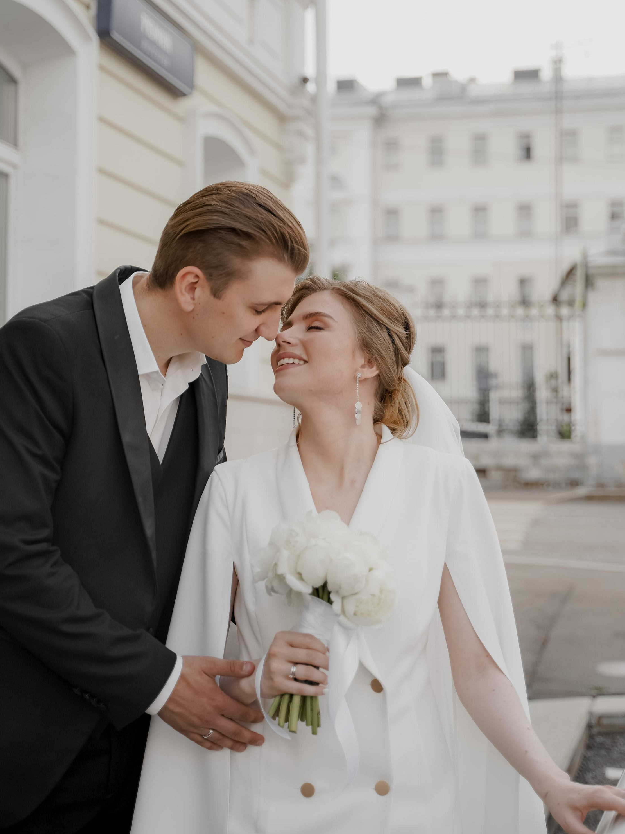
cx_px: 349
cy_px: 333
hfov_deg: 24.0
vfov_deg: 31.6
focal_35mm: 61
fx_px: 1469
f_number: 2.8
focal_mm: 49
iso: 100
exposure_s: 1/640
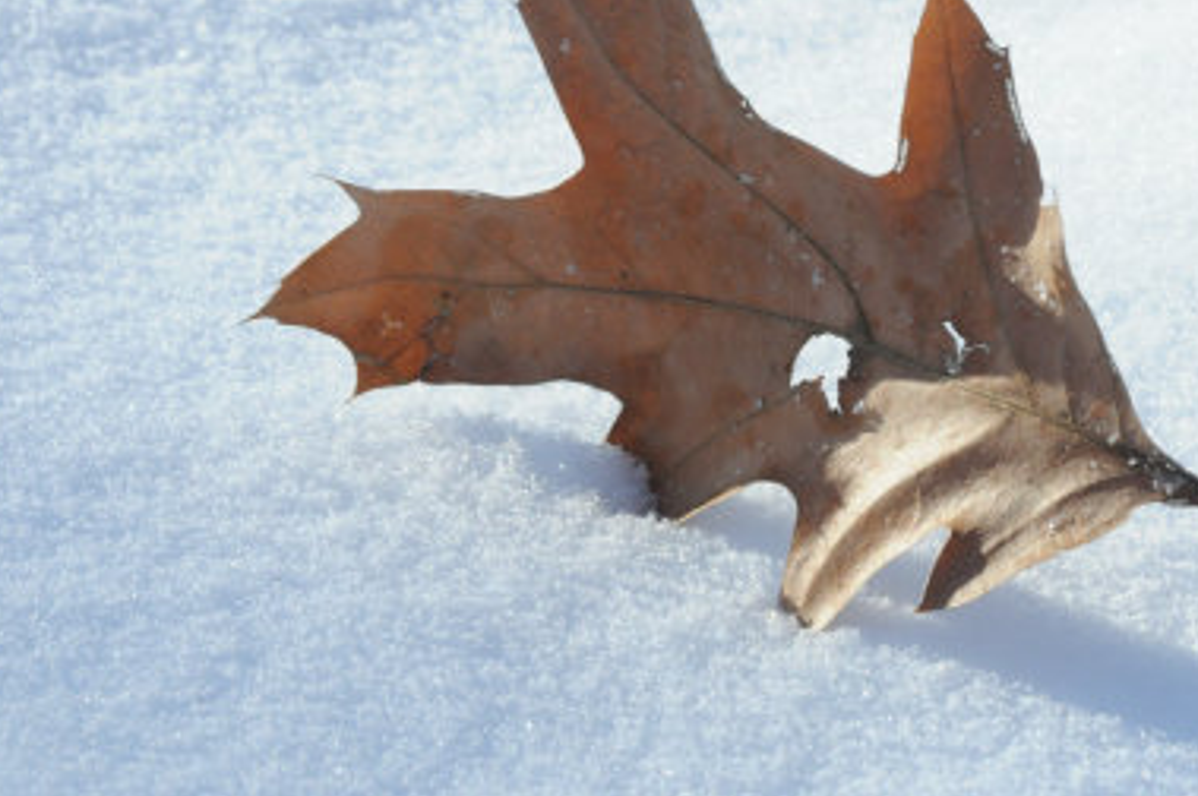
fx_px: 12069
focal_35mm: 363
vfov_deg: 3.8
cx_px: 869
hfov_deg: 5.7
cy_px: 300
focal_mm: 150
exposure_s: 1/160
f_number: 22
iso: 800
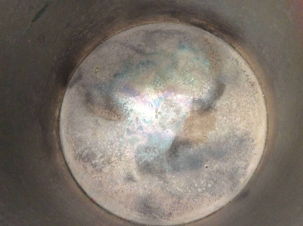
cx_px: 152
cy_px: 113
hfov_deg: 56.9
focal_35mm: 32
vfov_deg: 44.1
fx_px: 280
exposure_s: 1/17
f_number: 2.4
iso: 500
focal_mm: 3.3
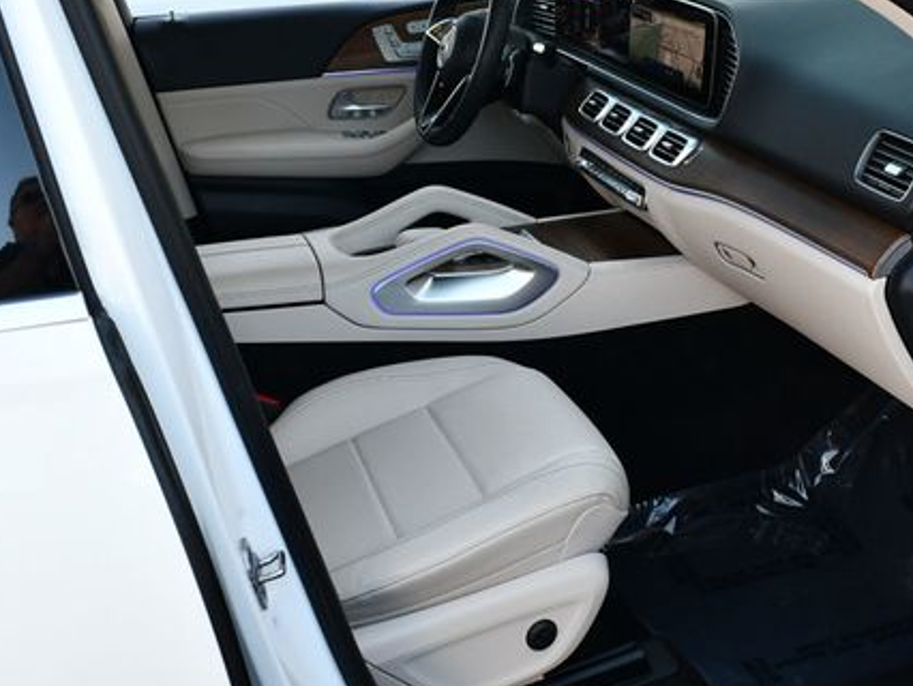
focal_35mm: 52
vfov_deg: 28.0
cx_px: 534
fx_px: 1372
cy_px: 311
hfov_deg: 36.7
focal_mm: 18
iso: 400
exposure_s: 1/250
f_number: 4.5
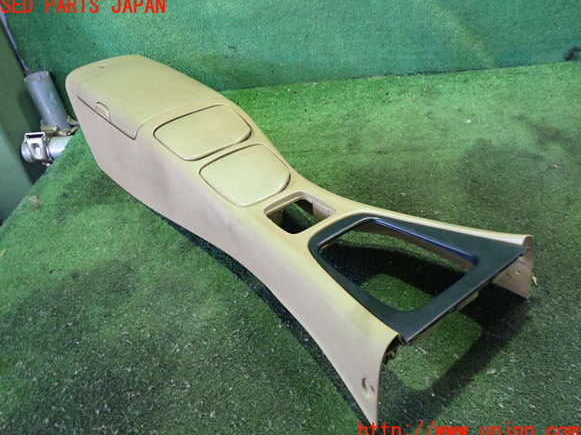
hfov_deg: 58.4
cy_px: 219
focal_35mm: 31
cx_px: 284
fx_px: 520
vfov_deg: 45.4
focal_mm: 5.4
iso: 640
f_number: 2.3
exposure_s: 1/30
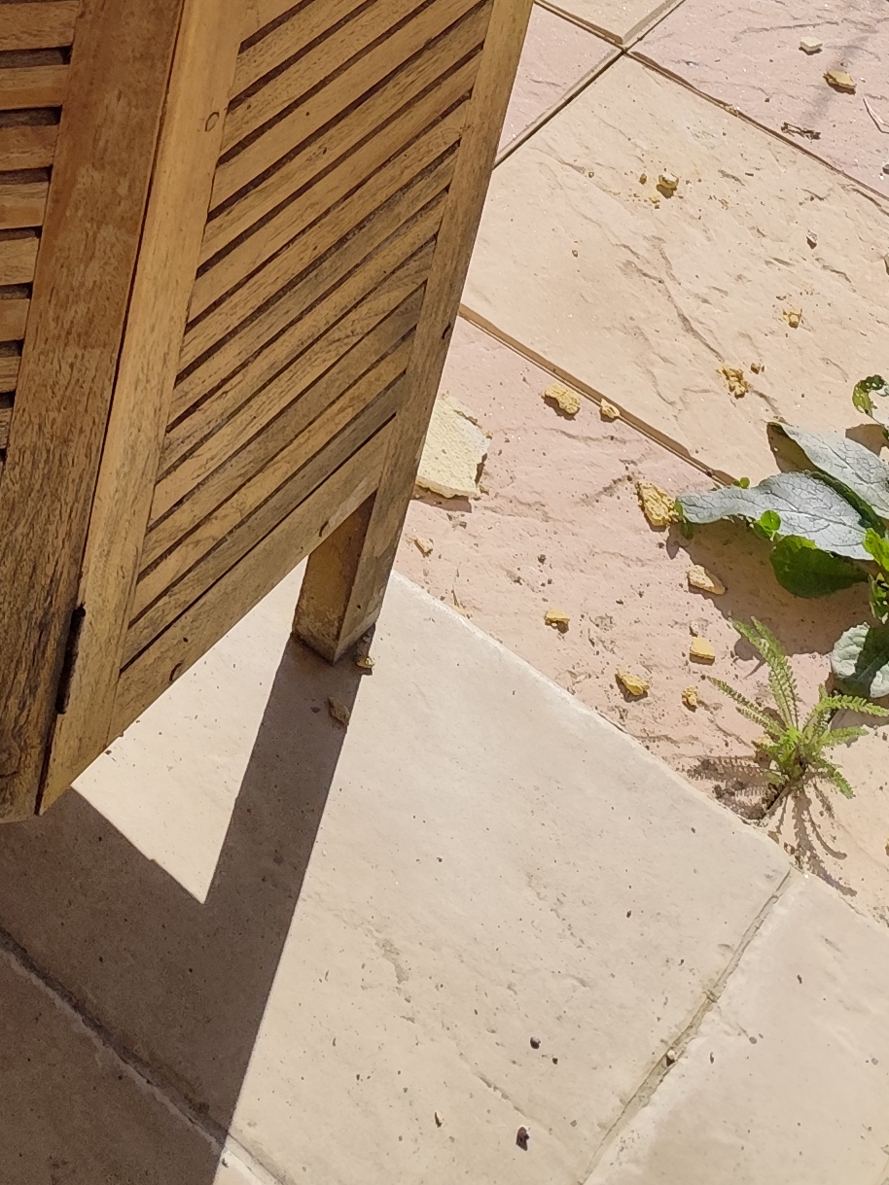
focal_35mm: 77
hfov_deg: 18.2
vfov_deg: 20.4
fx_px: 2637
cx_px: -170
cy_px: -757
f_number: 1.65
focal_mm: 6.19
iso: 50
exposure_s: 1/1938
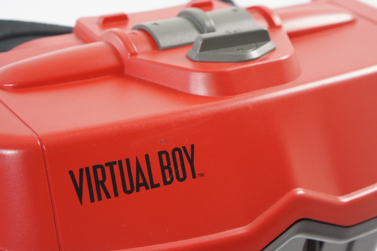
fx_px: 785
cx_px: 188
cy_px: 126
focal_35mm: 75
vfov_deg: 18.2
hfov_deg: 27.0
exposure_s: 1/80
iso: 1600
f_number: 6.3
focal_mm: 50
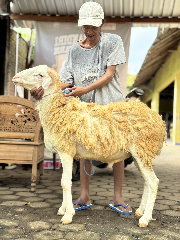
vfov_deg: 39.7
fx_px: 333
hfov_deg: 30.3
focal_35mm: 48
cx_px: 90
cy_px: 120
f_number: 1.78
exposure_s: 1/121
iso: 80
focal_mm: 6.76
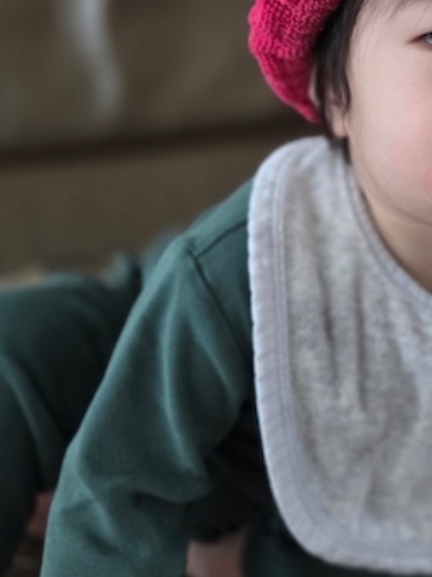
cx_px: 494
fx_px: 916
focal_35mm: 55
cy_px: 160
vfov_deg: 34.4
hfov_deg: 24.5
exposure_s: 1/120
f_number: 1.8
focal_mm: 5.4
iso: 160
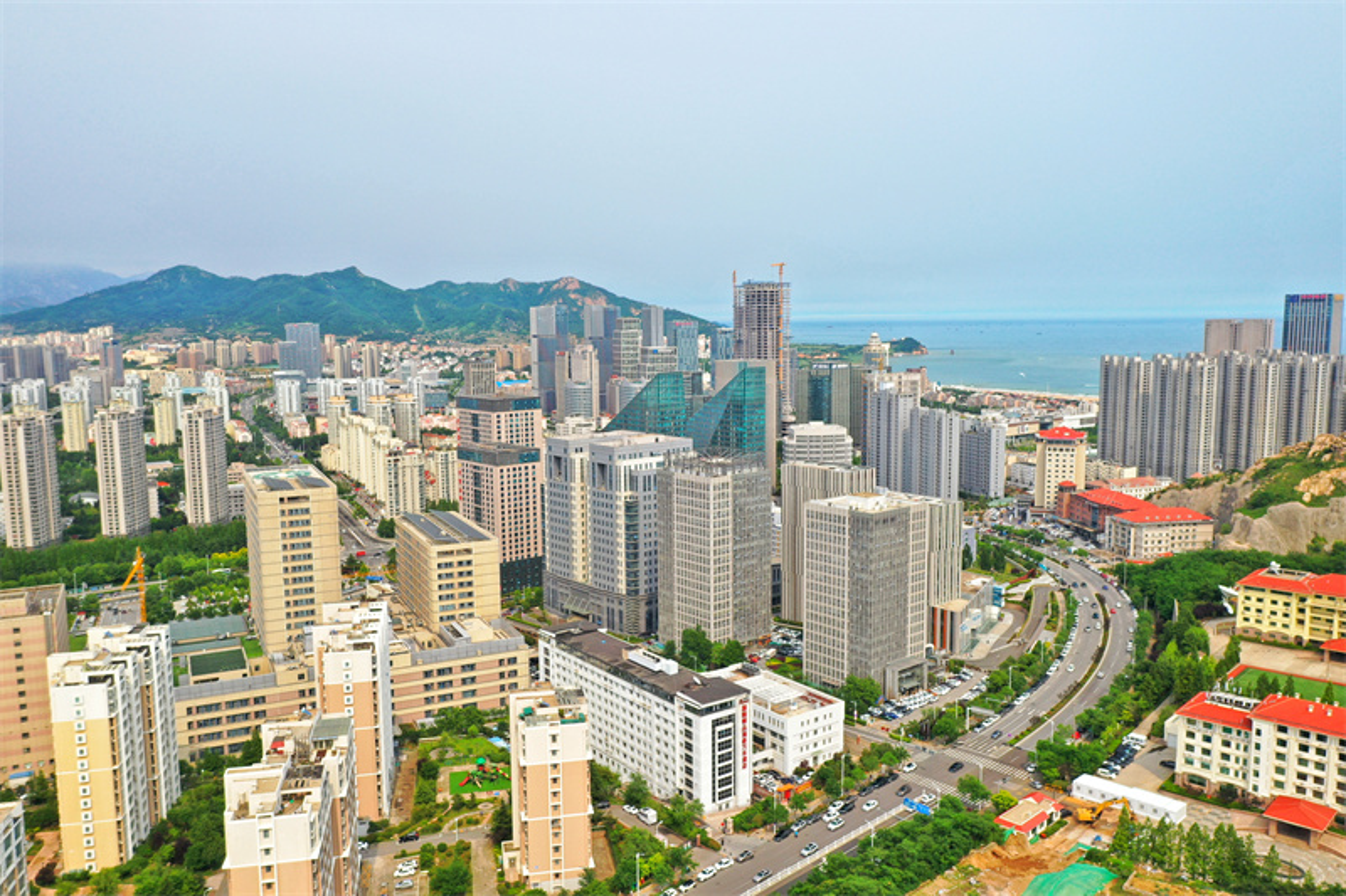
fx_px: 1047
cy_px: 448
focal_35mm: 28
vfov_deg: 46.4
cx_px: 673
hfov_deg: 65.5
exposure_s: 1/320
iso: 100
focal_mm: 10.26
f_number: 4.5
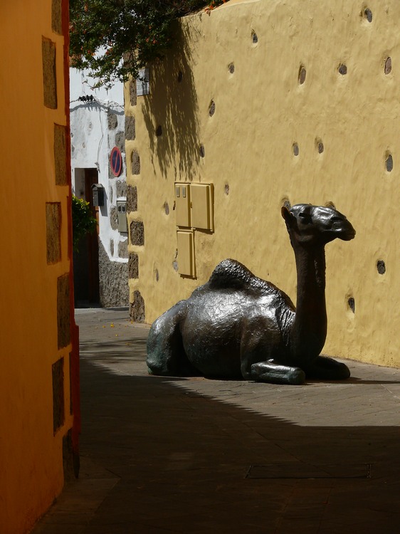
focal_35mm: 146
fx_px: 2251
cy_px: 267
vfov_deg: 13.5
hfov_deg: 10.2
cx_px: 200
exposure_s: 1/320
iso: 100
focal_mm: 30.9
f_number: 5.6
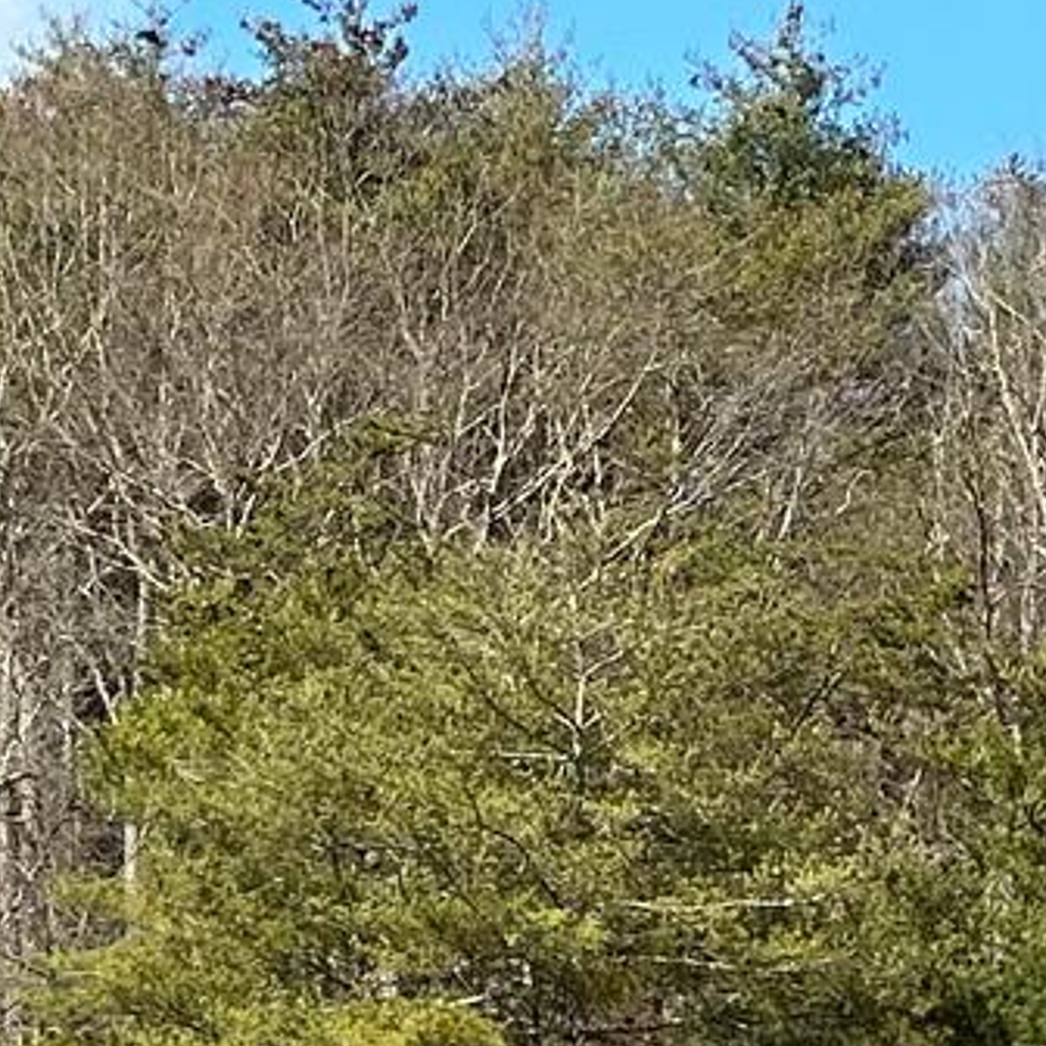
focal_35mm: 415
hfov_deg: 4.1
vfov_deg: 4.2
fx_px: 14188
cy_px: 2294
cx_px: -1637
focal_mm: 9
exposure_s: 1/641
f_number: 2.8
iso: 32
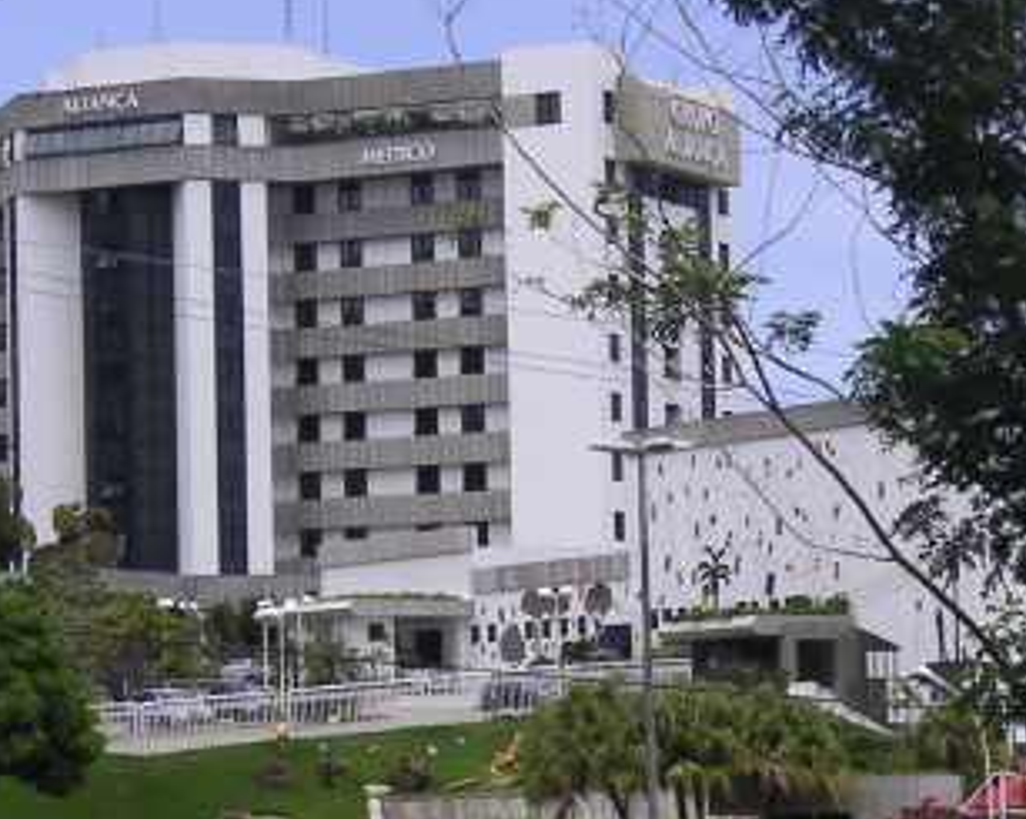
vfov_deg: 11.0
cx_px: 732
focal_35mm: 140
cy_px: 495
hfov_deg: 13.7
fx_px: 4247
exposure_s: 1/180
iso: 50
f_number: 6.7
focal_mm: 8.5
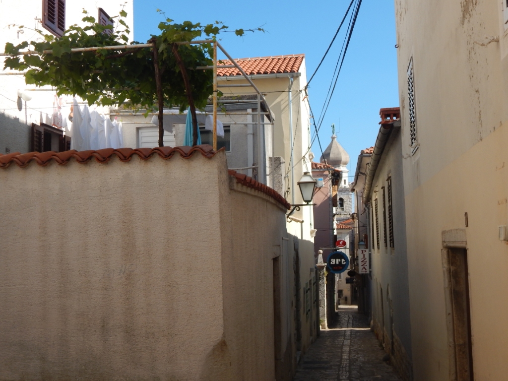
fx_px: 631
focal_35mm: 43
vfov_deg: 33.6
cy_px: 190
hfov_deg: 43.9
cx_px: 254
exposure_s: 1/1250
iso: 125
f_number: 3.6
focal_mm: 7.7
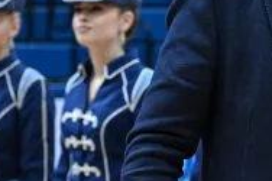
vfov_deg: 4.5
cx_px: 483
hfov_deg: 6.7
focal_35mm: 303
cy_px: 138
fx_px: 2287
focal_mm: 75
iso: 2000
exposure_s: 1/640
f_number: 4
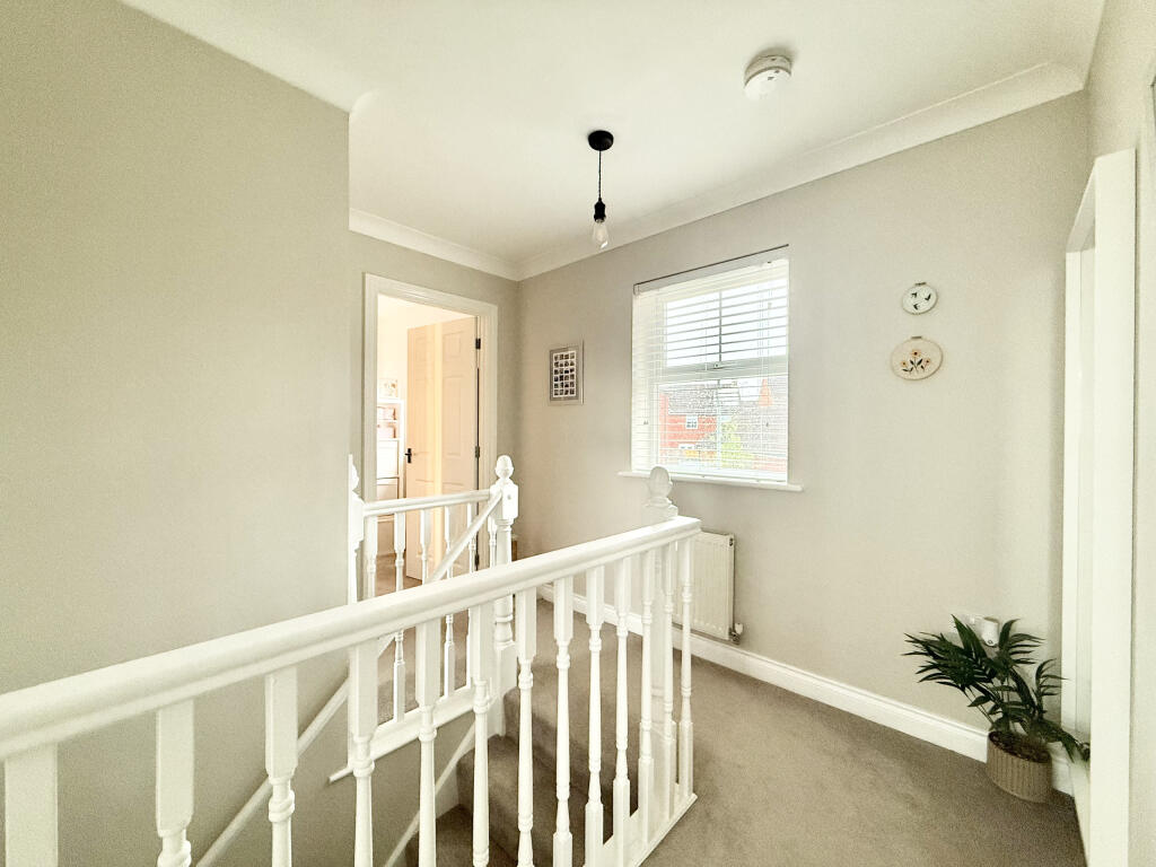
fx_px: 468
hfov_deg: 102.1
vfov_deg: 85.7
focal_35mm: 14
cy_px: 434
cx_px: 578
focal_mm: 2.22
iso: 320
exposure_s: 1/99
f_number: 2.2
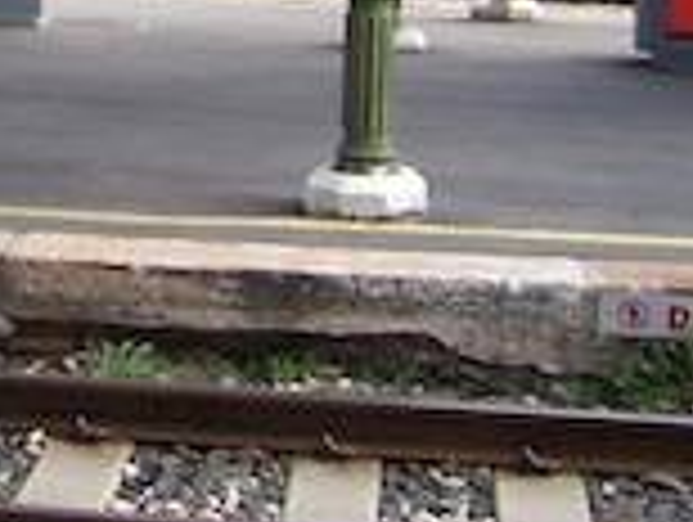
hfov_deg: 15.3
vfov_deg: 11.5
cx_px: -180
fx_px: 2466
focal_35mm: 123
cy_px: -290
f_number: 2.8
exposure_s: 1/125
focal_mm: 6.3
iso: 80
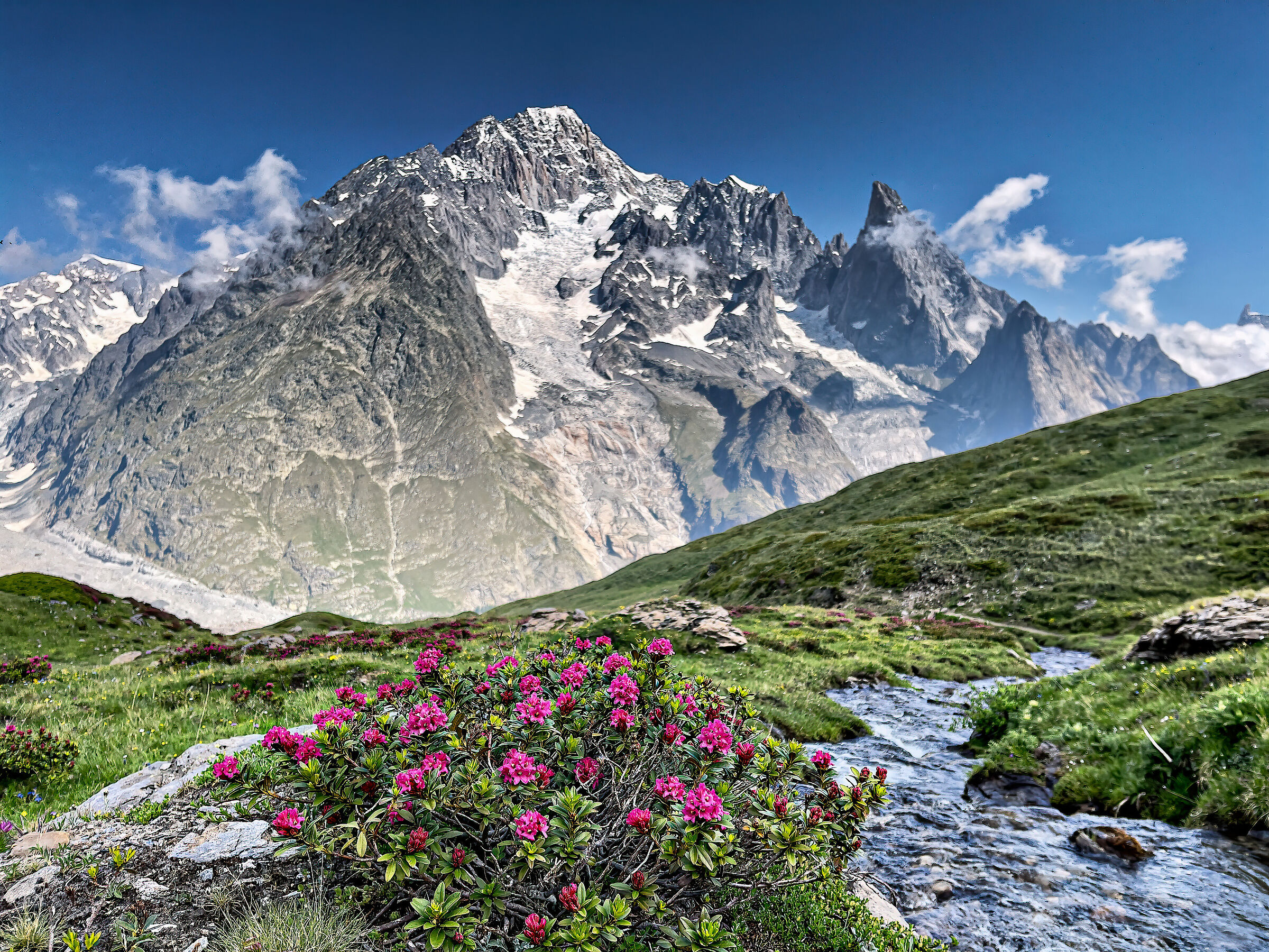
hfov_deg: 67.3
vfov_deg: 53.1
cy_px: 476
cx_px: 634
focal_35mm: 26
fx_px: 953
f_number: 1.6
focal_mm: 5.1
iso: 32
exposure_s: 1/985
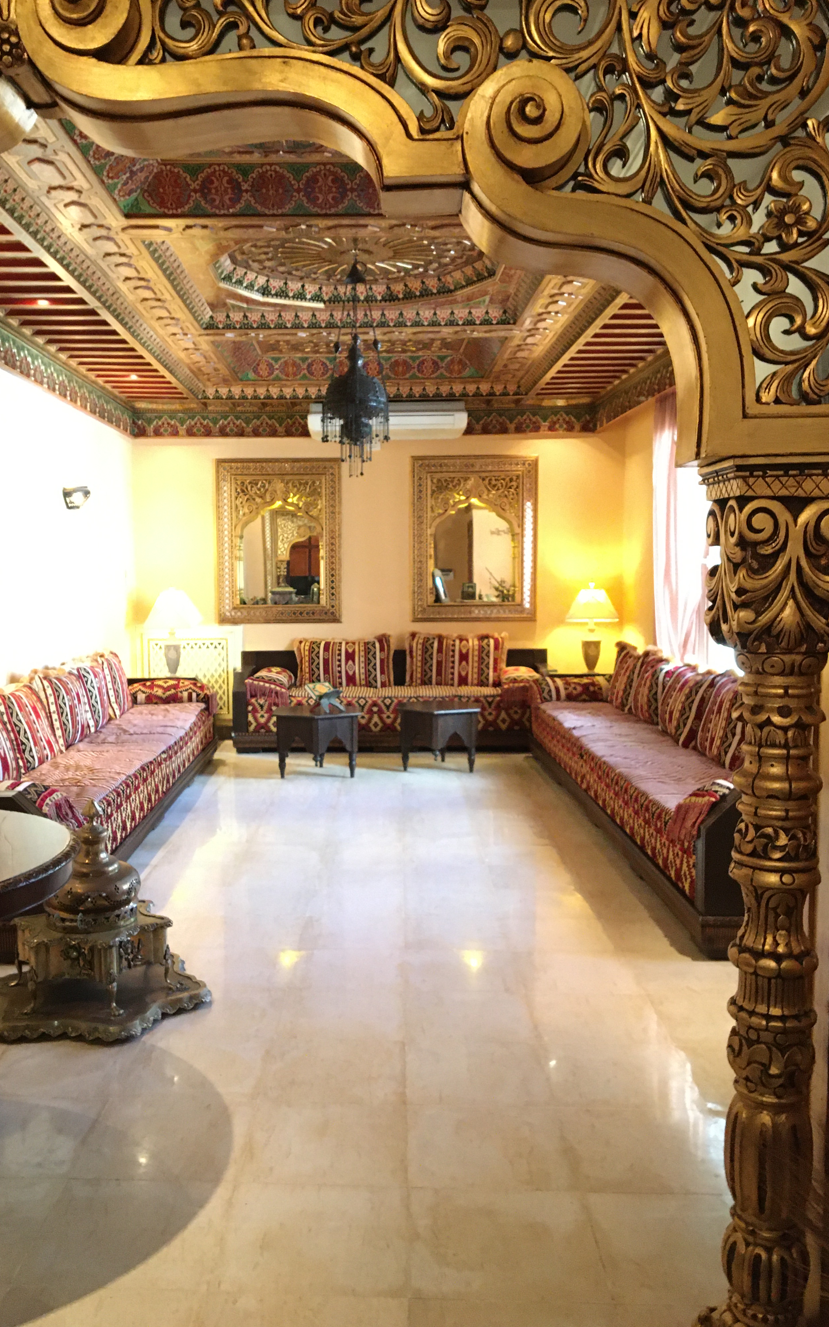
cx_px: 341
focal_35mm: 31
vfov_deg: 61.2
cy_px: 665
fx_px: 1121
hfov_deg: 40.5
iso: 200
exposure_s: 1/25
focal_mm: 4.15
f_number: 2.2
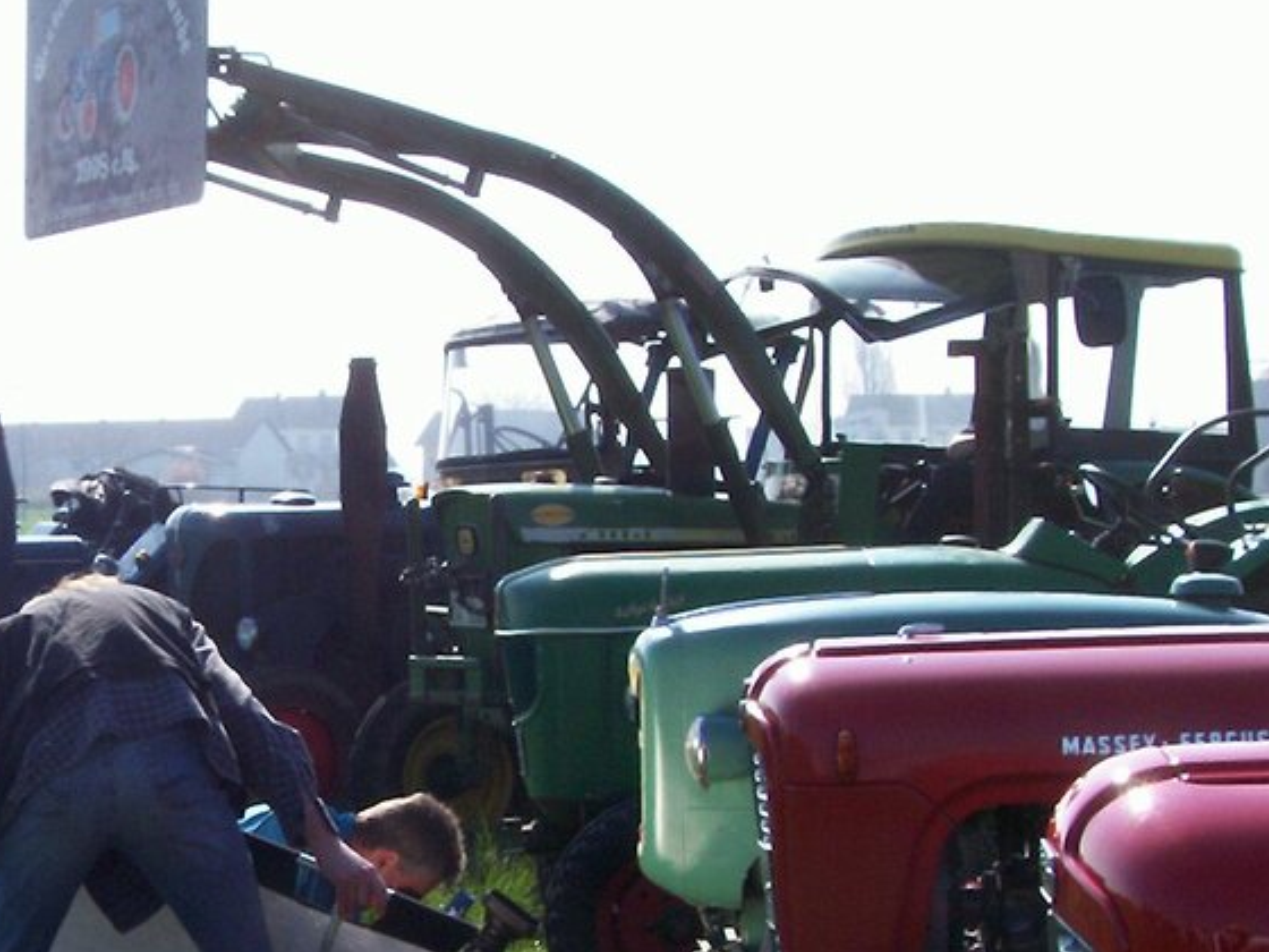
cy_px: 673
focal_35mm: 90
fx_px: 3299
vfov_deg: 16.4
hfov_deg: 21.4
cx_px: 168
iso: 80
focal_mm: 7
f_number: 5.6
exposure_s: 1/362
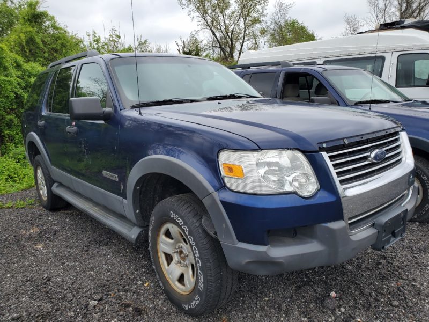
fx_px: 322
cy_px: 161
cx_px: 214
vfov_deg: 53.1
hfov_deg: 67.3
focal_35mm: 26
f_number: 2.4
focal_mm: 4.3
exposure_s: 1/1199
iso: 50
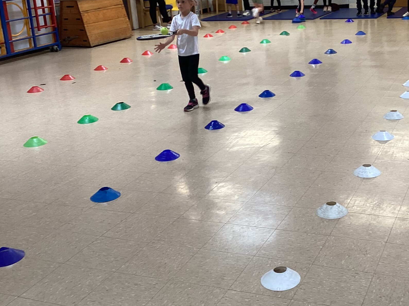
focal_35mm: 50
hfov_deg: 37.5
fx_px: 591
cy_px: 112
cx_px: 293
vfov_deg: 29.0
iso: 80
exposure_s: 1/50
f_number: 2.4
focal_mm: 3.3
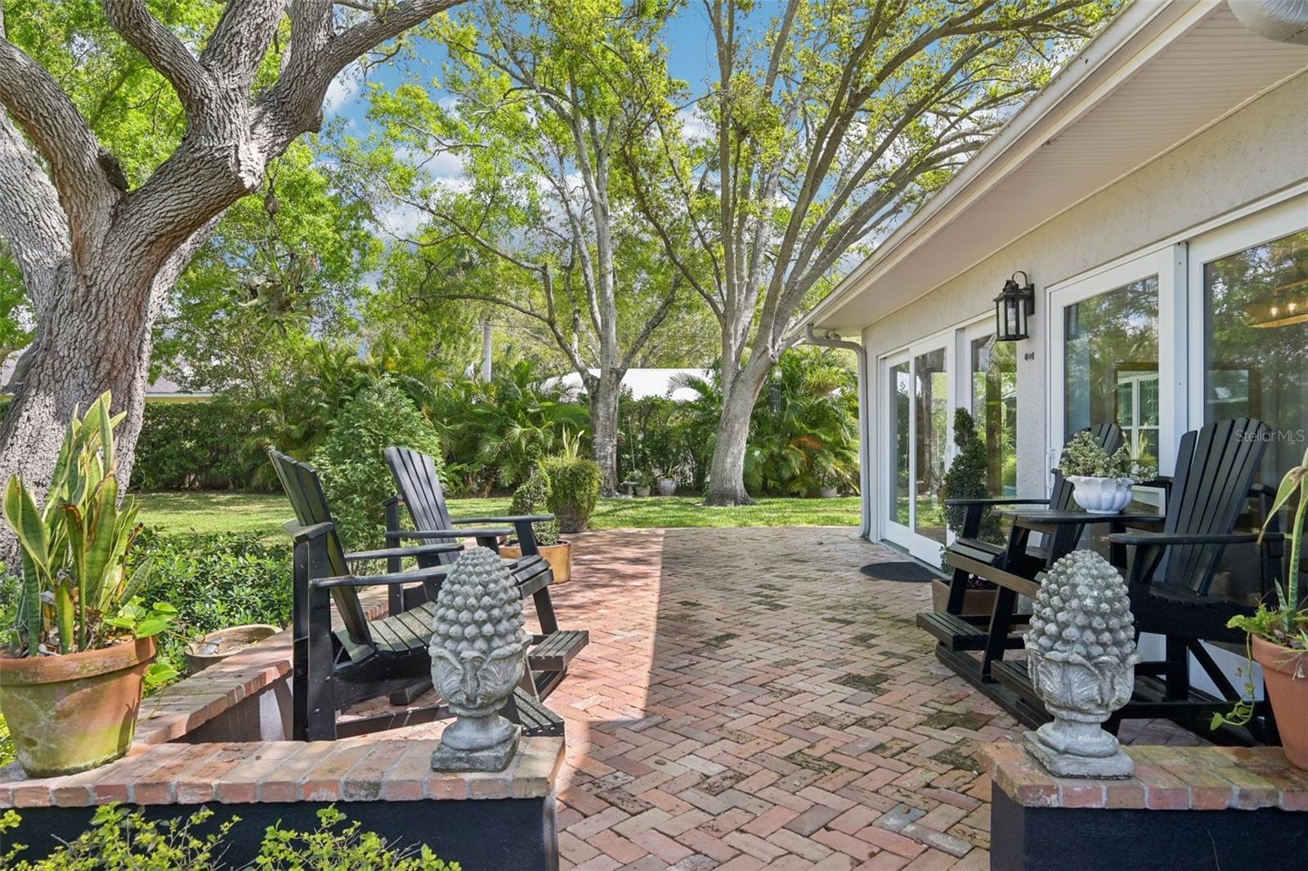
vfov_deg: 59.5
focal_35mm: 21
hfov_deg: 81.2
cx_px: 654
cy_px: 436
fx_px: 763
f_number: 8
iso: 400
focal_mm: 21
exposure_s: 1/400
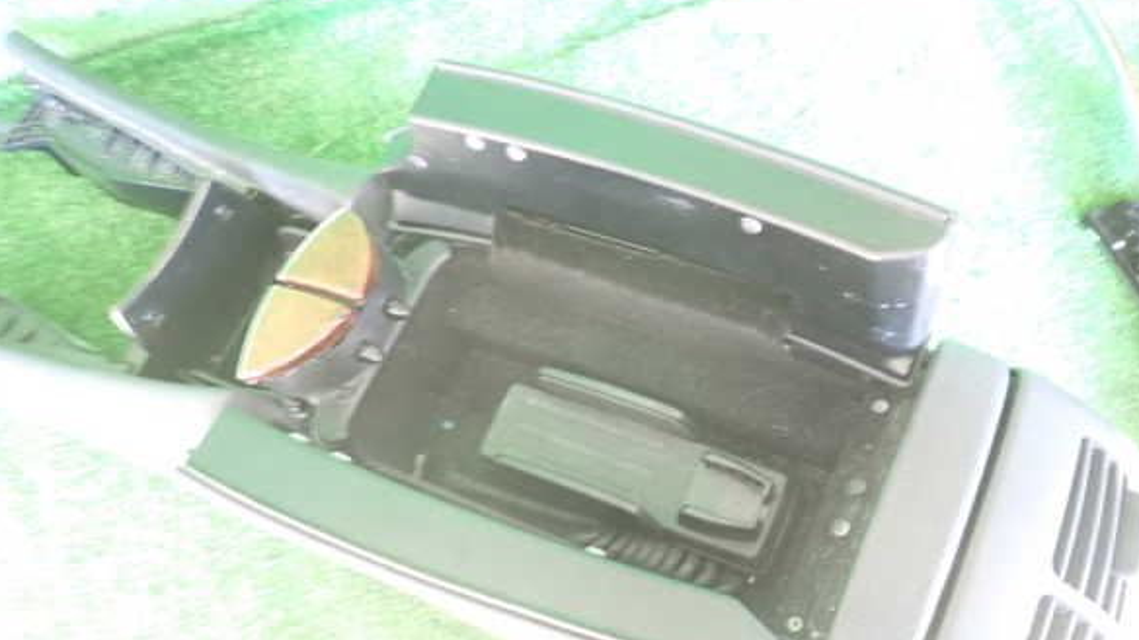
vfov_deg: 41.3
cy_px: 379
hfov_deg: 67.9
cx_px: 577
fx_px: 845
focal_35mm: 28
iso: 800
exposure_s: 1/20
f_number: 2
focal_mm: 4.5
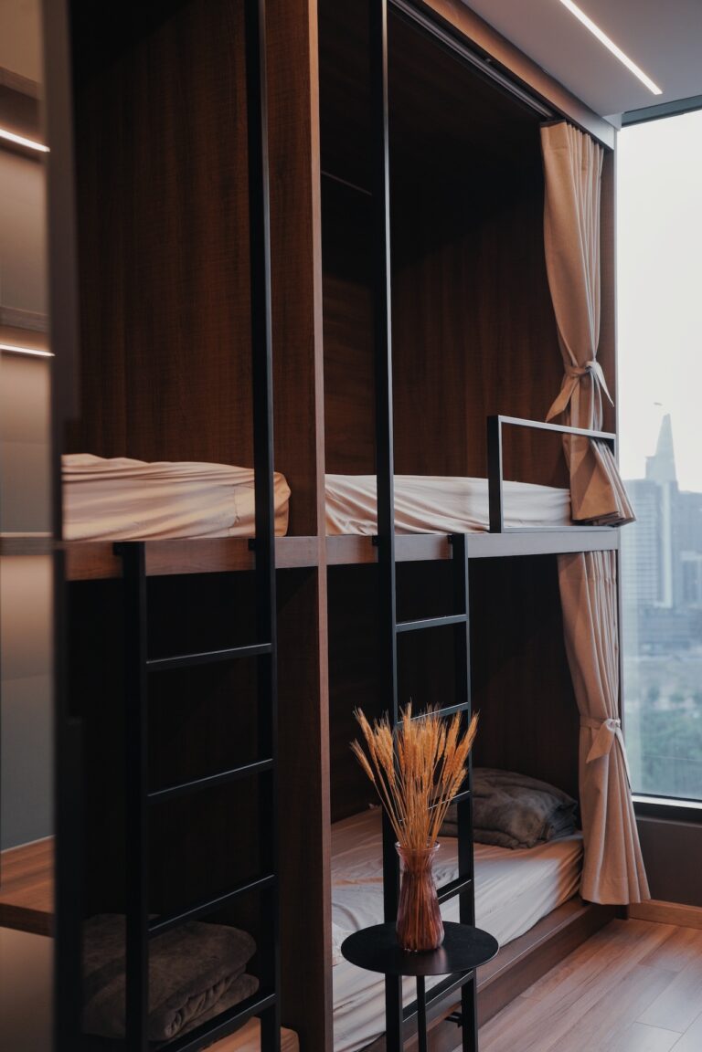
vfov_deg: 48.5
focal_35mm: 40
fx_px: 1170
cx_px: 351
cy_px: 526
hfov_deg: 33.4
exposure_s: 1/80
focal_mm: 40
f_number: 2.8
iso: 400
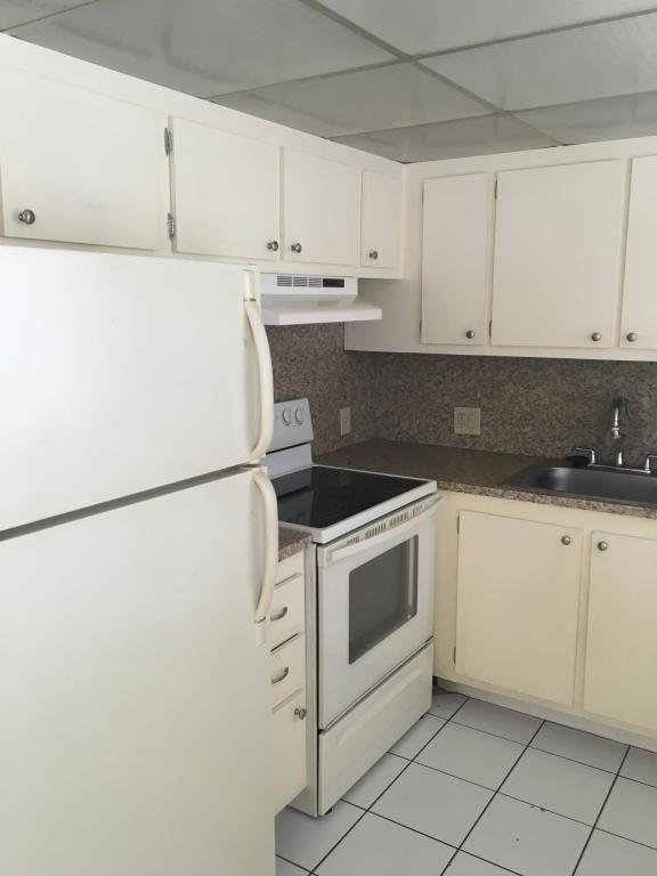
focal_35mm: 29
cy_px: 438
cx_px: 328
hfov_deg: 48.2
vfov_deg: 61.7
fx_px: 734
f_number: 2.2
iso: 64
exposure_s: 1/30
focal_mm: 4.15
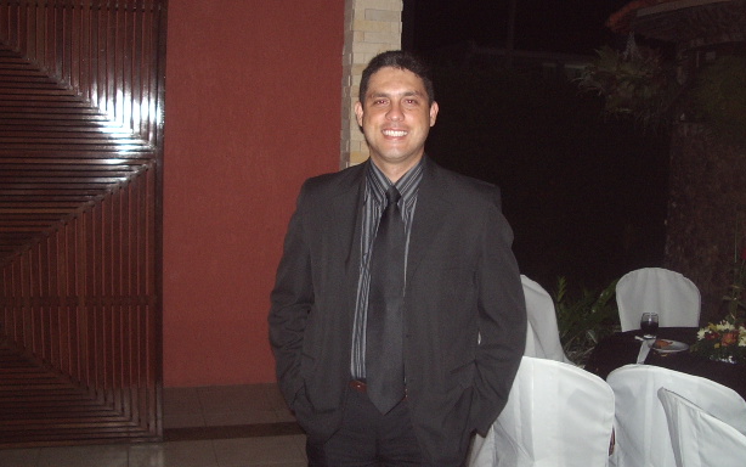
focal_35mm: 42
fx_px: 854
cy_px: 195
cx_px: 382
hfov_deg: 47.2
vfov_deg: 30.5
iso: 200
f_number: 2.6
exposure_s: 1/40
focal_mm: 5.8
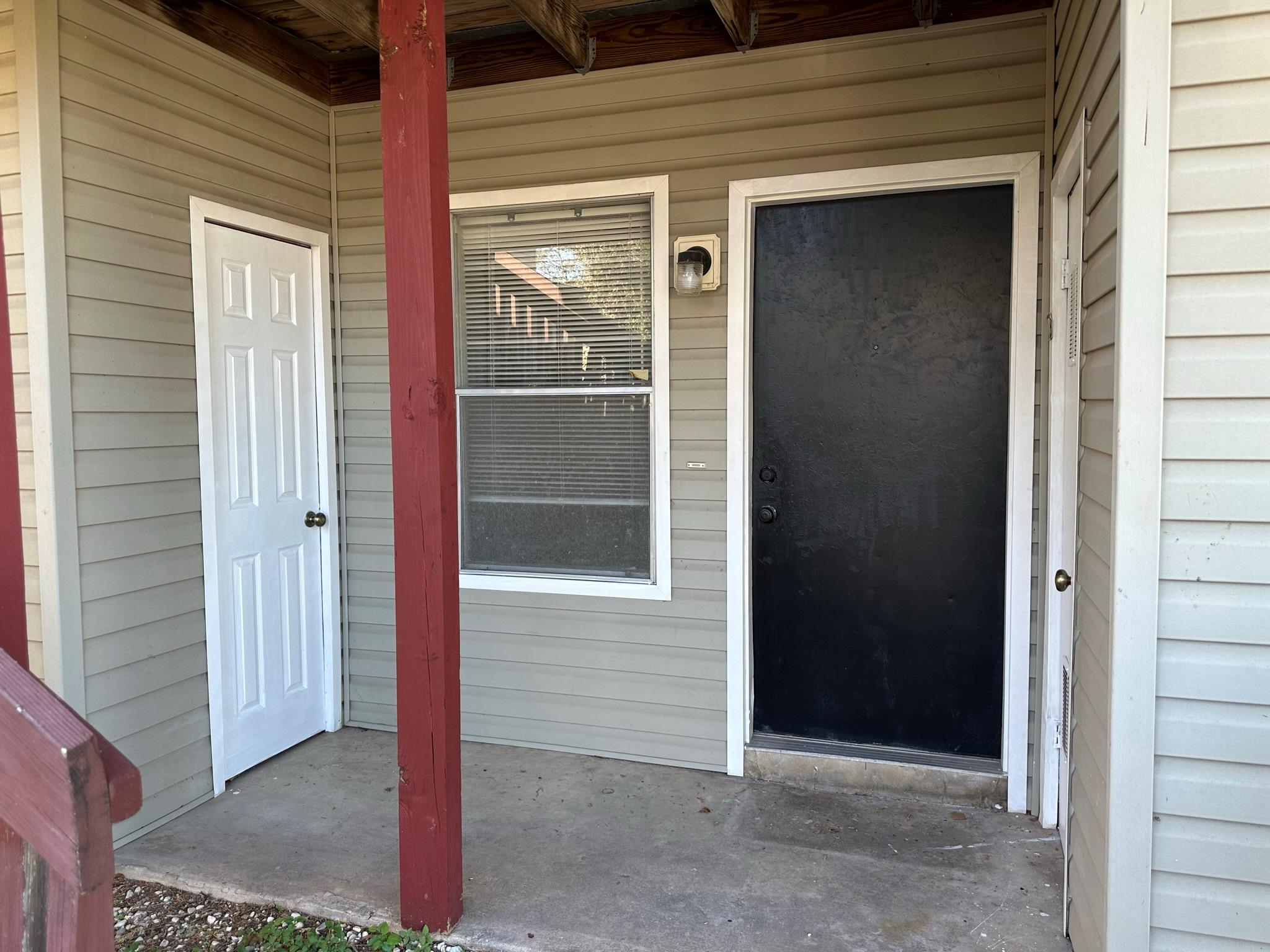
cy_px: 476
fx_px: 881
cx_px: 635
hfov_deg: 71.6
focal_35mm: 24
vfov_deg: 56.8
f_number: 1.78
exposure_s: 1/121
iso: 64
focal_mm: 6.86
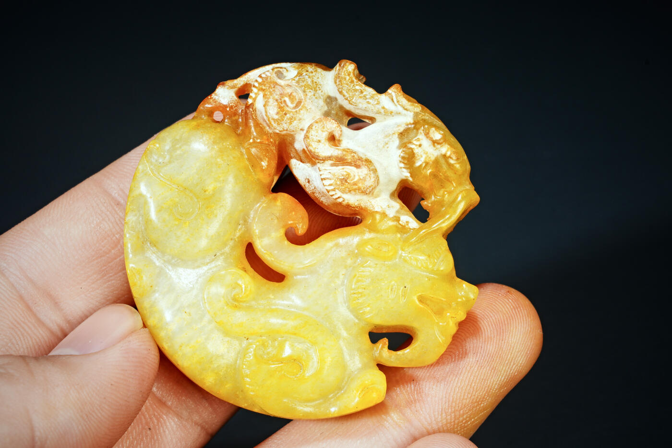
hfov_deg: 13.7
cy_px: 224
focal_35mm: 150
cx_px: 336
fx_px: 2800
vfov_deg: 9.2
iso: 100
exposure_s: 1/160
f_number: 18
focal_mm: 100
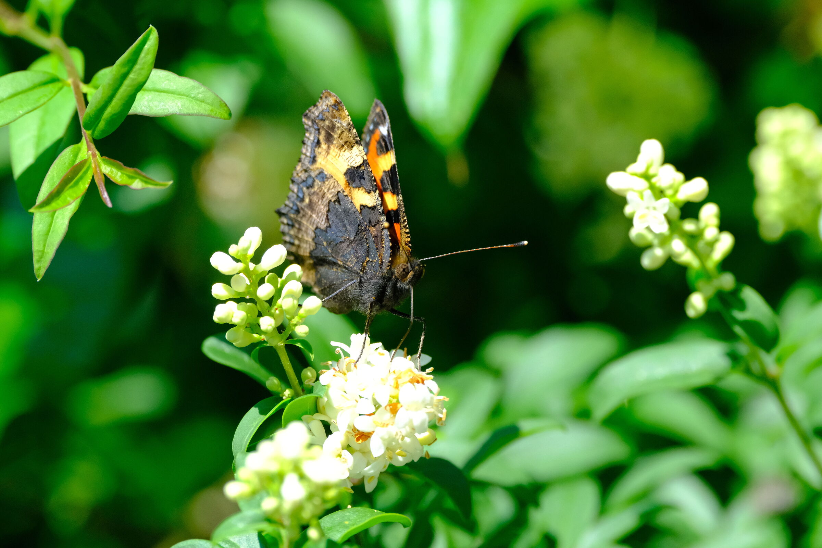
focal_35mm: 450
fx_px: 10274
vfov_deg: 3.1
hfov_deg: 4.6
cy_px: 274
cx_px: 411
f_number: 7.1
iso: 3200
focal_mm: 300
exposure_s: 1/4000
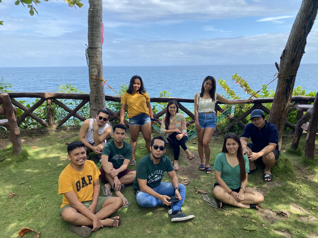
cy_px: 119
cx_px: 159
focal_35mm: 26
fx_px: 239
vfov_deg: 53.1
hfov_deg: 67.3
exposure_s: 1/1193
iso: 32
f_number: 1.8
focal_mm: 4.25
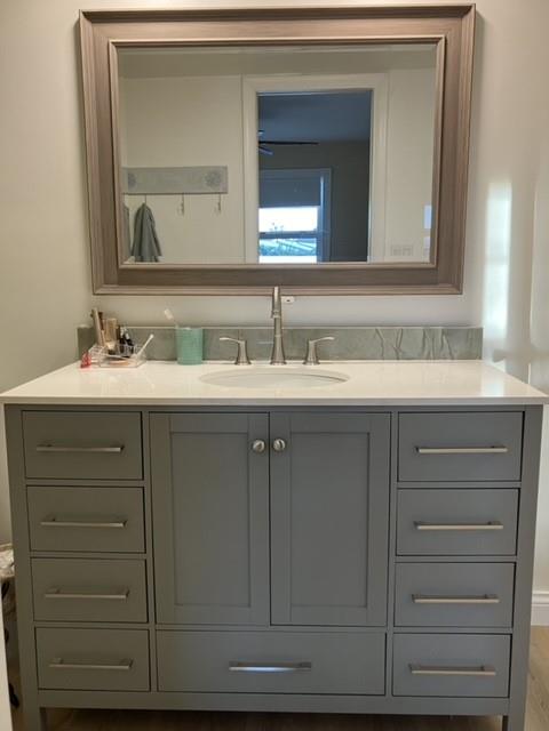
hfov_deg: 49.7
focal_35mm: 28
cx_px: 274
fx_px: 592
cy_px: 366
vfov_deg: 63.4
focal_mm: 3.99
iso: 80
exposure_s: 1/60
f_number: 1.8
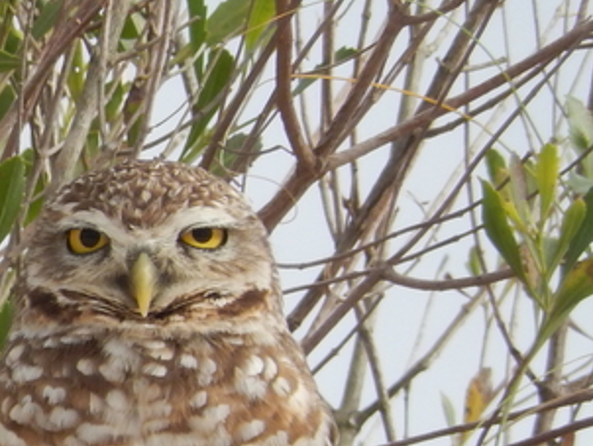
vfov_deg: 0.9
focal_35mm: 1696
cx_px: -365
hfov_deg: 1.2
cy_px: 402
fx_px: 29077
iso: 125
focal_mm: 81
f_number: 6.3
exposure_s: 1/250
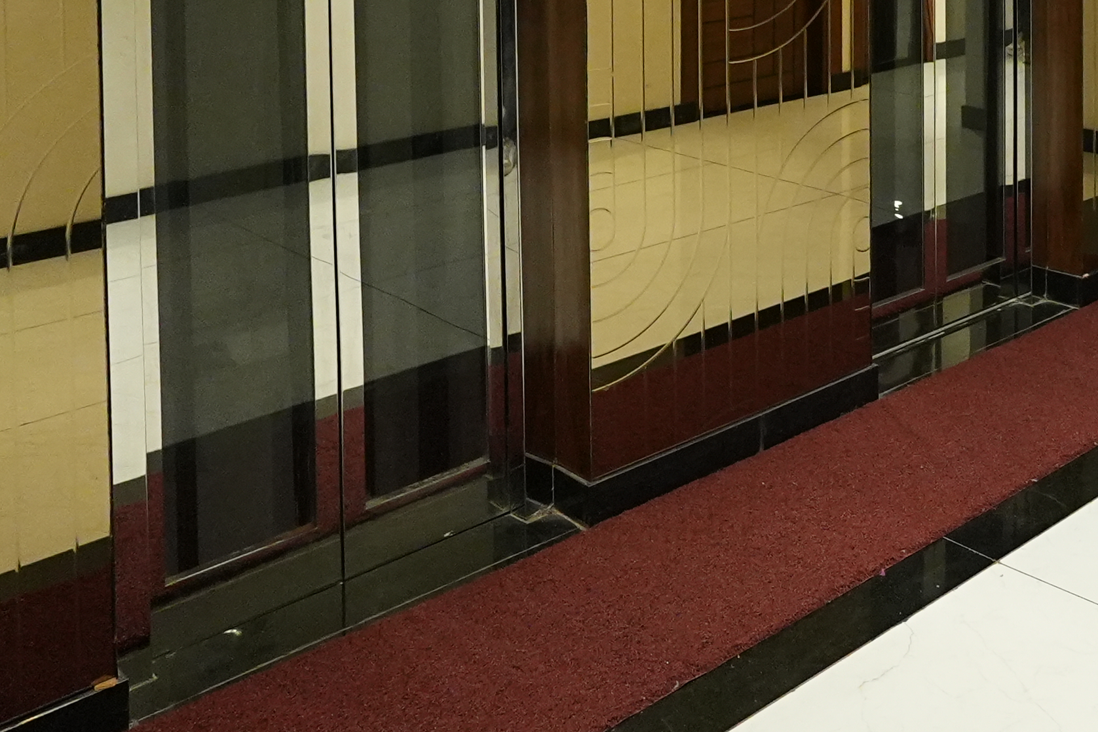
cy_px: -137
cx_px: 1115
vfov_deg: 27.1
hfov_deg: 39.0
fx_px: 1342
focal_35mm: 44
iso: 3200
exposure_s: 1/200
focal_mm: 11
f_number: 2.2
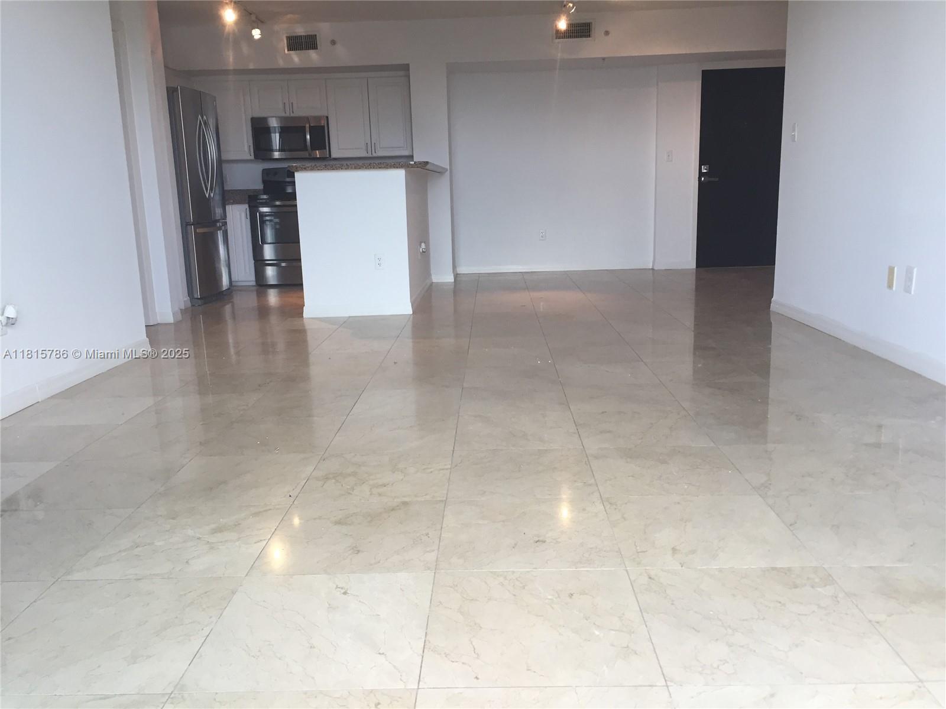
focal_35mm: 29
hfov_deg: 61.7
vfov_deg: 48.2
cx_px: 473
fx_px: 793
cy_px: 354
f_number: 2.2
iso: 32
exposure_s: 1/30
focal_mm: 4.15
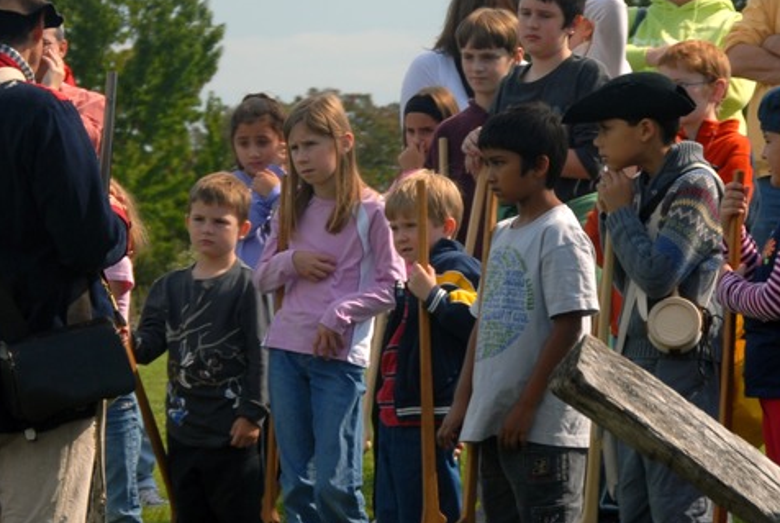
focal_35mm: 258
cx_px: 342
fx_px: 5599
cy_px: 242
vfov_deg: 5.3
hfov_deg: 8.0
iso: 100
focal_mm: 82
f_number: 8
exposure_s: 1/100
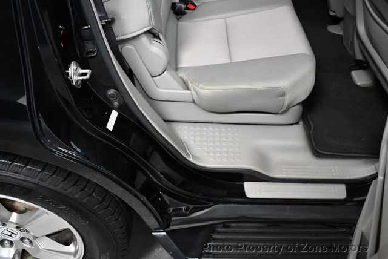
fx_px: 388
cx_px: 194
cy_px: 130
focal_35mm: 36
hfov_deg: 53.1
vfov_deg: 36.9
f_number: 3.5
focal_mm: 18
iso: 3200
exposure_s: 1/100
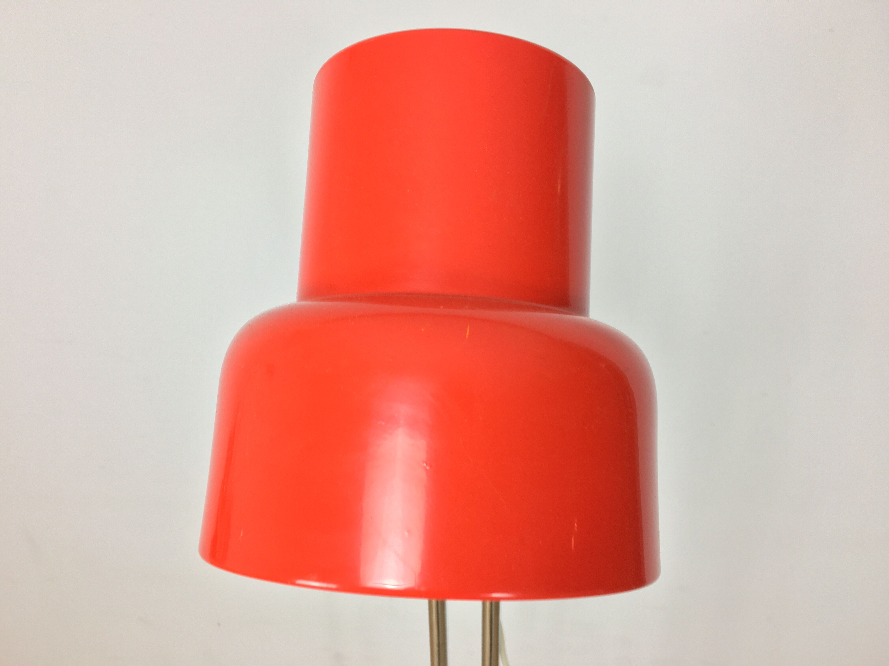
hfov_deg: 61.7
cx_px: 444
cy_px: 333
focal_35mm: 29
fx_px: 745
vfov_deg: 48.2
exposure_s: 1/33
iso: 40
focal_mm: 4.15
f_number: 2.2
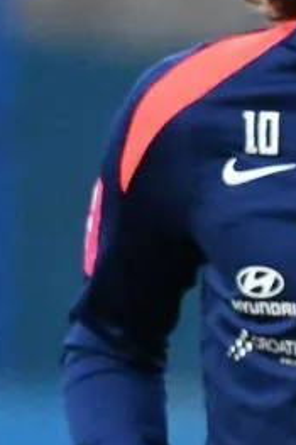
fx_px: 16078
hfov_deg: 1.1
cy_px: 452
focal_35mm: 1302
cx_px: 631
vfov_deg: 1.6
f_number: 4
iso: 2500
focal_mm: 300
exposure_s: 1/800
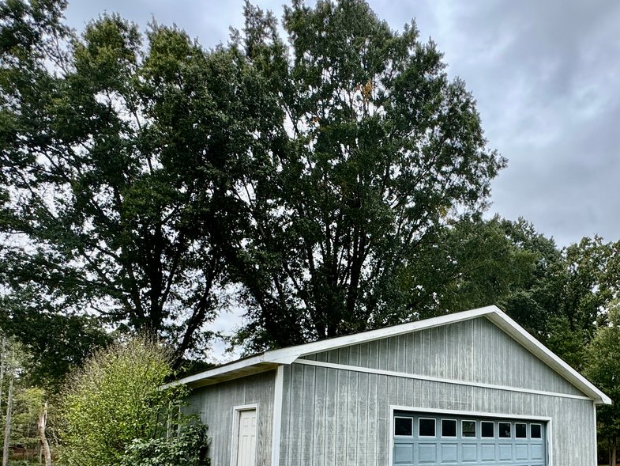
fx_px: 484
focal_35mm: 27
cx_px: 413
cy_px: 391
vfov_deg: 47.7
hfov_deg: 63.6
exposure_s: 1/435
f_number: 2.2
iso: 40
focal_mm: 2.22
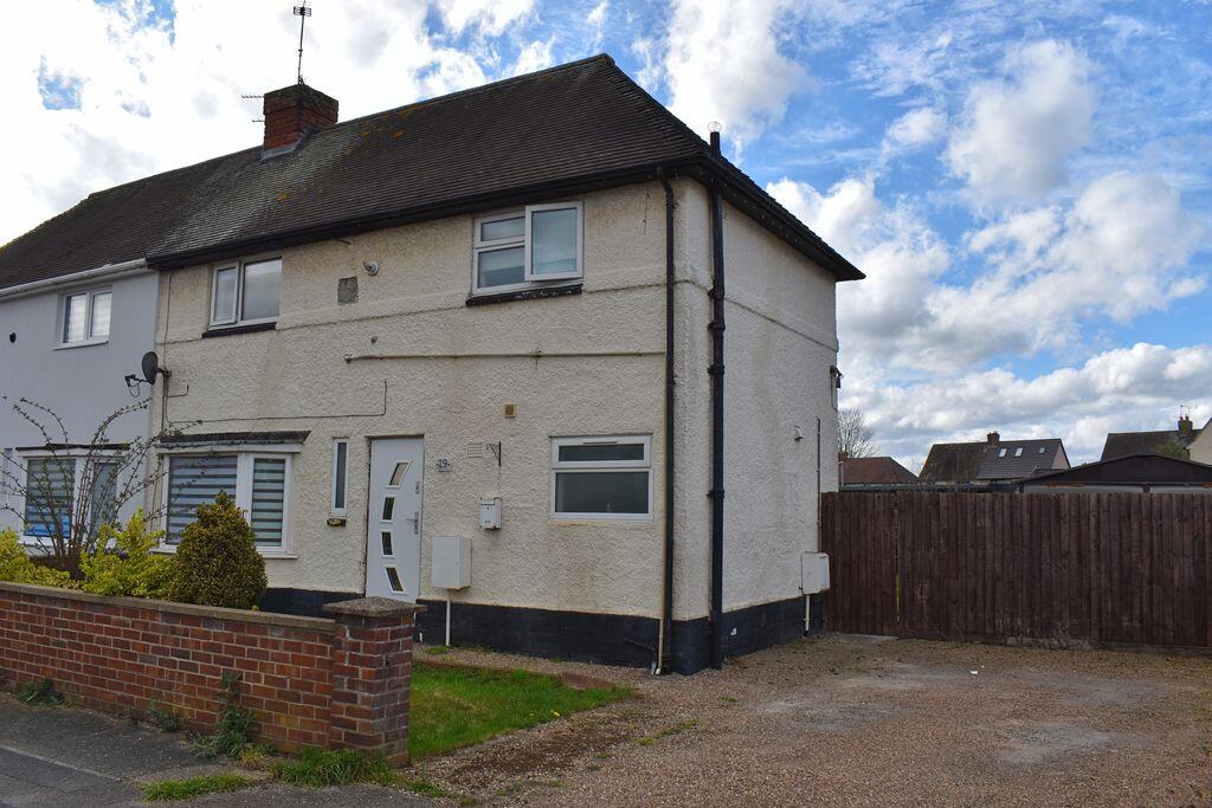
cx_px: 606
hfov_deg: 61.9
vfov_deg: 43.6
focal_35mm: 30
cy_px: 404
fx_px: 1010
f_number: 9
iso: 100
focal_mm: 20
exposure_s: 1/320
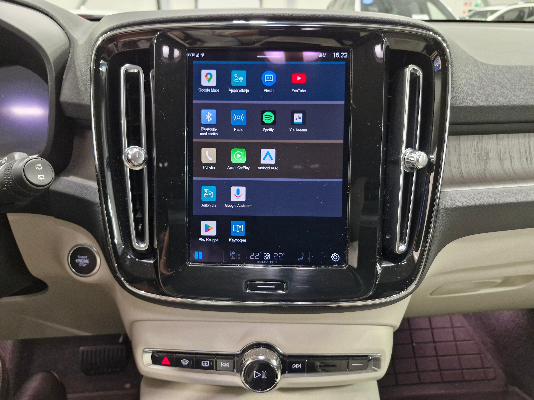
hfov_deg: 73.9
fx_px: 355
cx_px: 267
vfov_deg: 58.9
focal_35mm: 23
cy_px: 200
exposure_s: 1/33
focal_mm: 5.54
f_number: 1.8
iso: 640
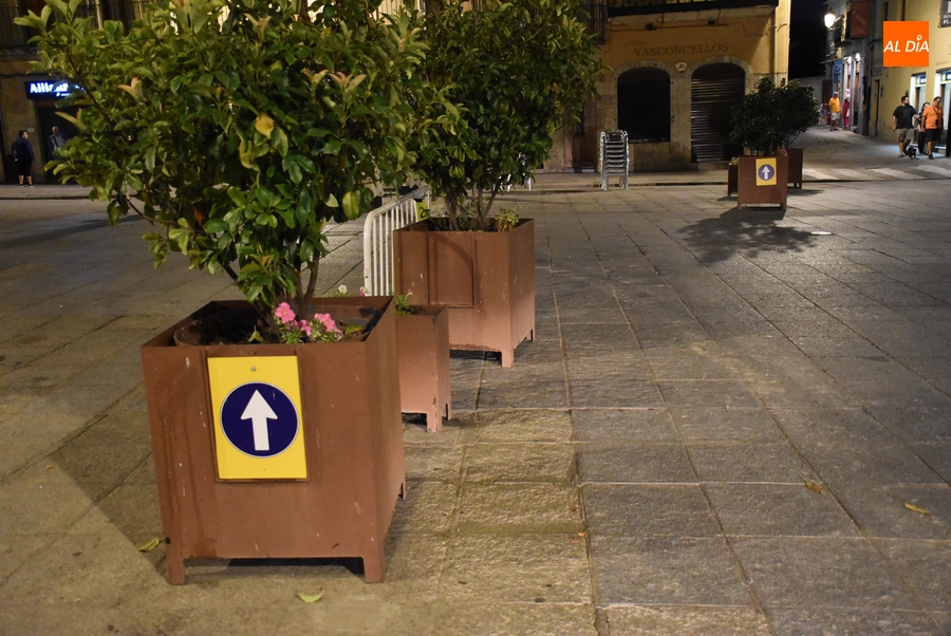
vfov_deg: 38.4
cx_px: 476
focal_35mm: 34
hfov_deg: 55.1
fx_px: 912
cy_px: 318
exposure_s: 1/60
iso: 5600
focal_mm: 23
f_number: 3.8
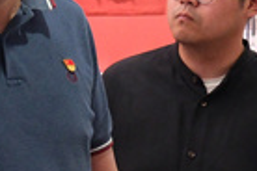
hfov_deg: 6.2
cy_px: 132
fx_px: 2377
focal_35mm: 333
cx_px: 309
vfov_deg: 4.1
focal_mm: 30.7
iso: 1250
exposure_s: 1/125
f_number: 4.5
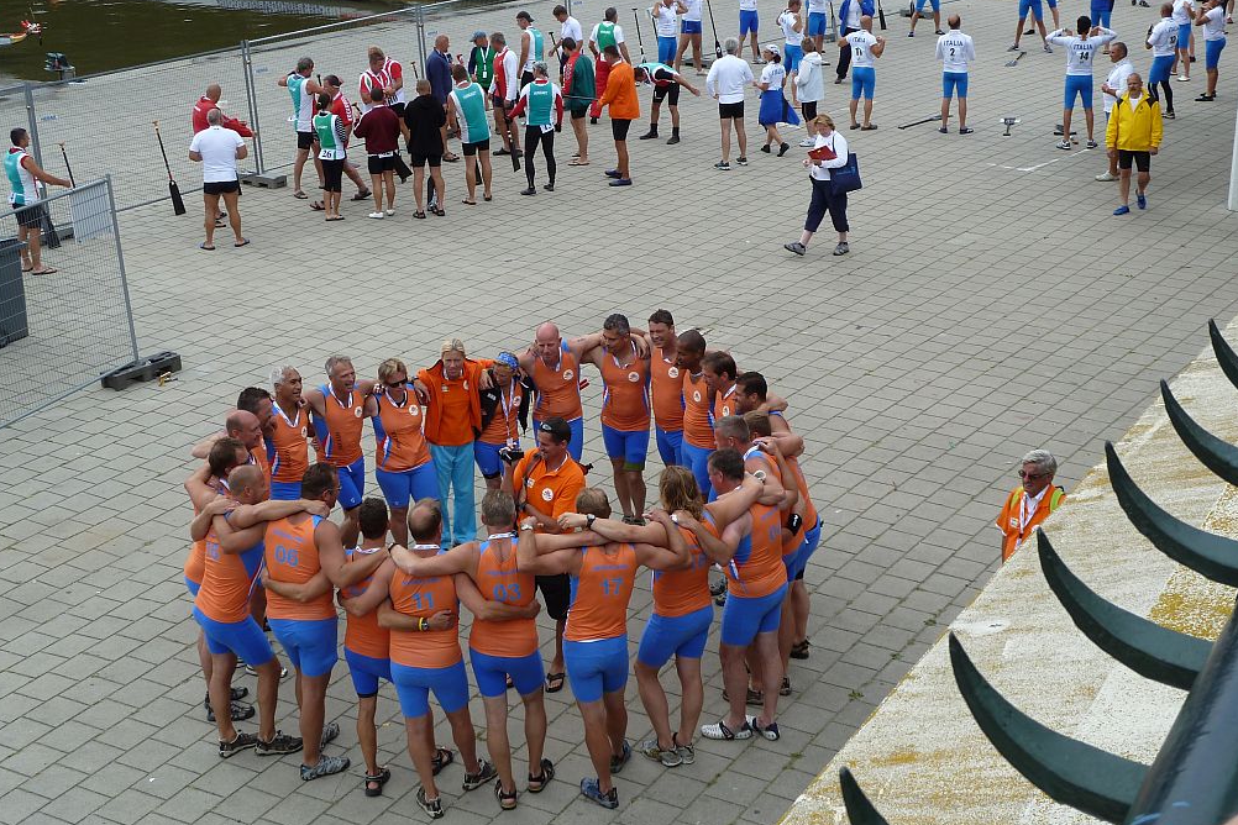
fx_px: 1754
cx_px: 619
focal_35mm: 51
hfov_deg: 38.9
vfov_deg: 26.5
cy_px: 416
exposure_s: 1/250
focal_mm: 7.9
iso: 80
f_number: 4
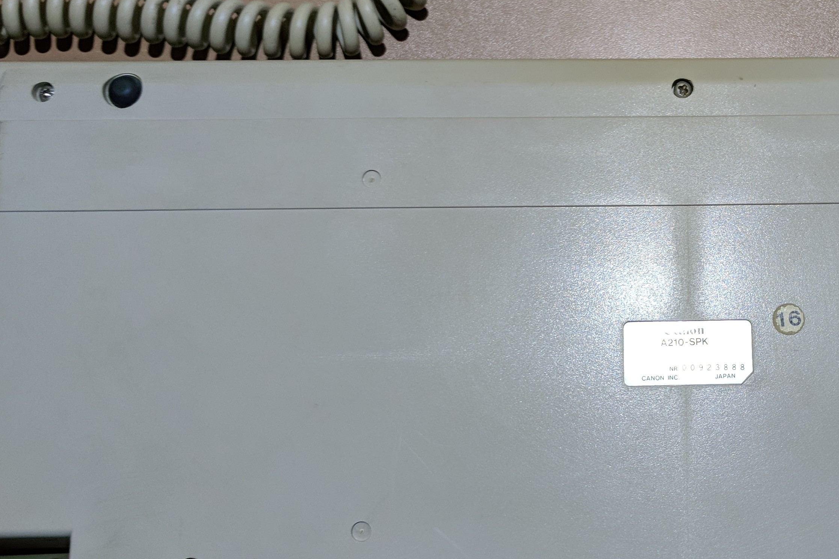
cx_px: 670
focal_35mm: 49
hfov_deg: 38.8
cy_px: 301
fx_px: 1142
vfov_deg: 27.5
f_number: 2
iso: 89
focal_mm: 4.67
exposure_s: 1/100
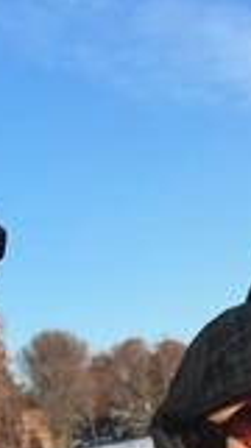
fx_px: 1522
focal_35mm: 128
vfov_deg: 16.3
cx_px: -209
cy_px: 498
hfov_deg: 9.0
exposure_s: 1/1326
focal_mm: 4.15
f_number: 2.2
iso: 25
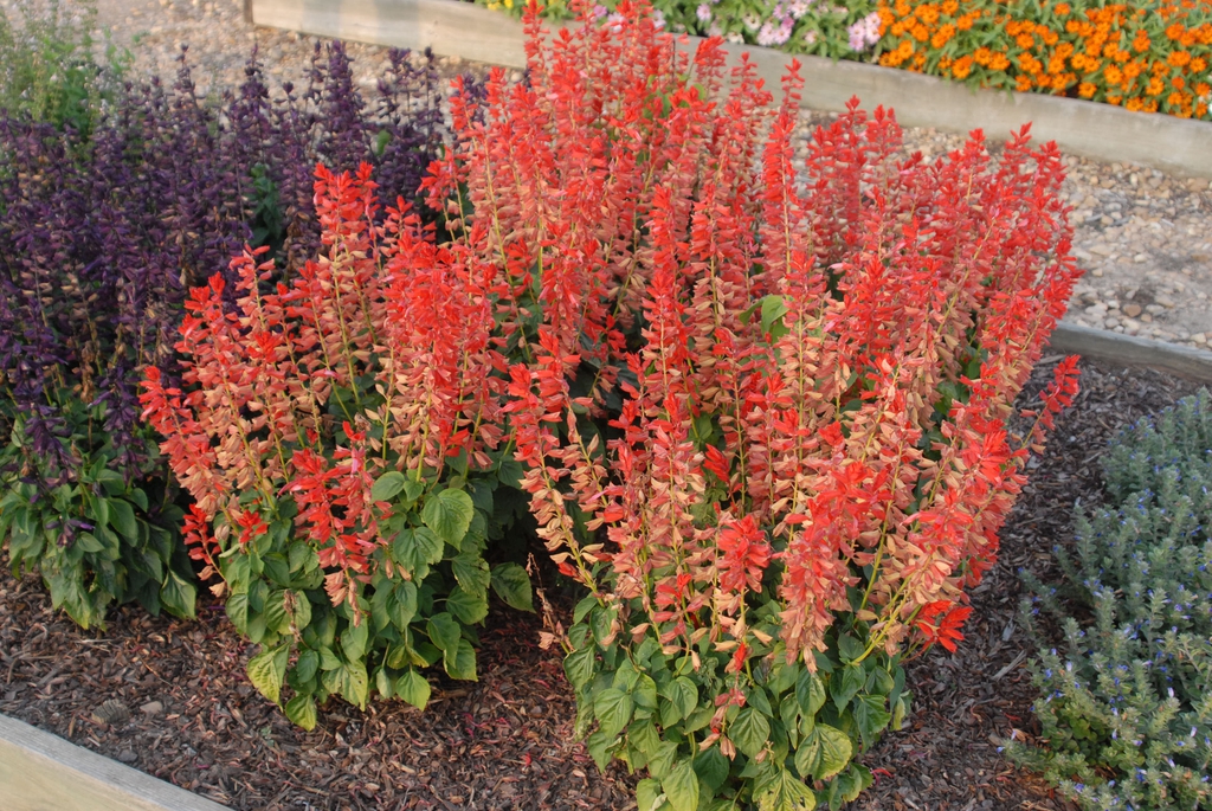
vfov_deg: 32.0
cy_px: 406
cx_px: 606
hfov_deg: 46.4
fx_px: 1415
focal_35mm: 42
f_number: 5
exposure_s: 1/90
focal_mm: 28
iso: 400
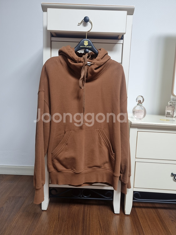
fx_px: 176
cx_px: 88
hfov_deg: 53.1
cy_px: 118
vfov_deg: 67.3
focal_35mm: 26
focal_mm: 5.4
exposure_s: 1/60
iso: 125
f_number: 1.8
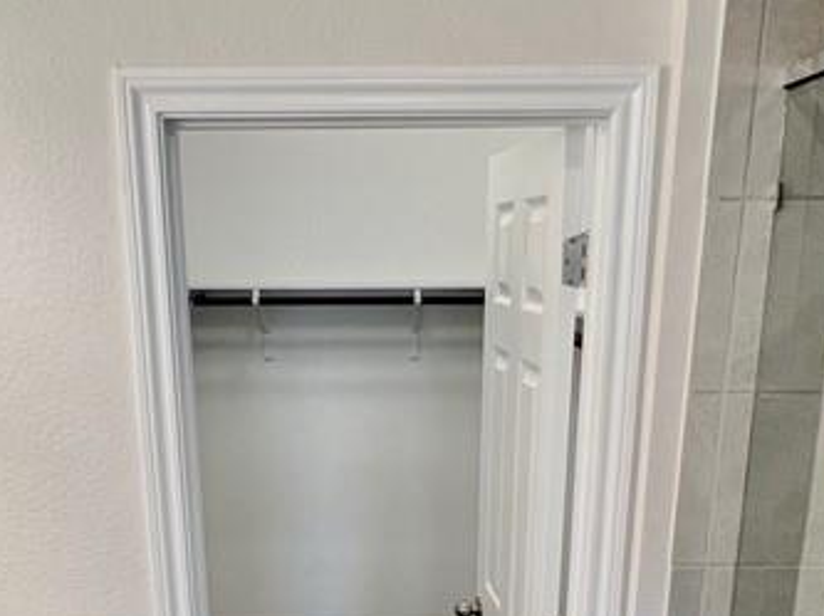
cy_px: 610
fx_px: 951
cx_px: 384
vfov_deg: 33.0
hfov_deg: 46.8
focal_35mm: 40
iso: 125
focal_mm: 1.57
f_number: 1.8
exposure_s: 1/120
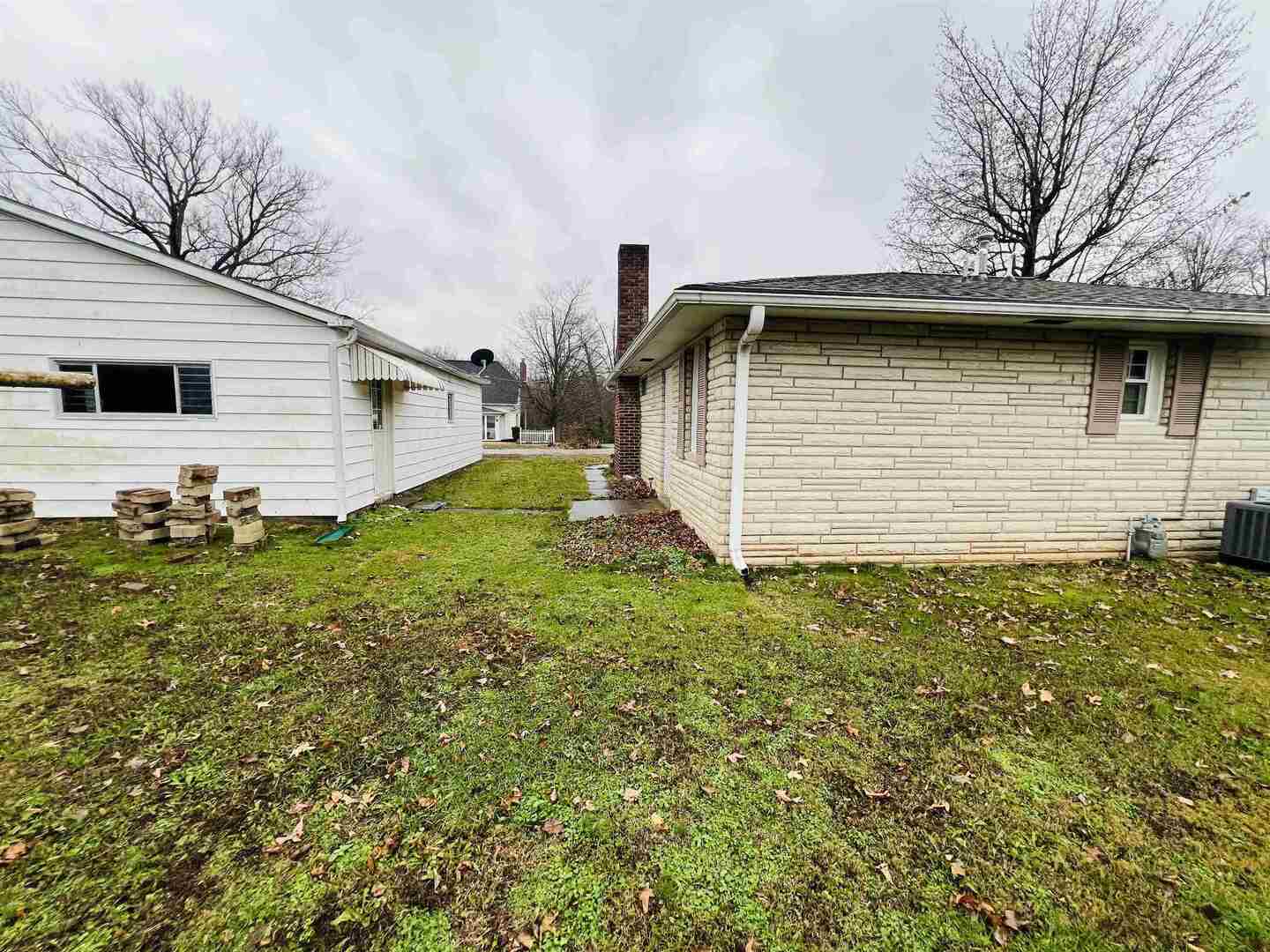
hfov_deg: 106.2
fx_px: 477
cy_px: 476
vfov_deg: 89.9
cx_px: 635
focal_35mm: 13
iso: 50
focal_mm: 1.57
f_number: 1.8
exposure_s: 1/99
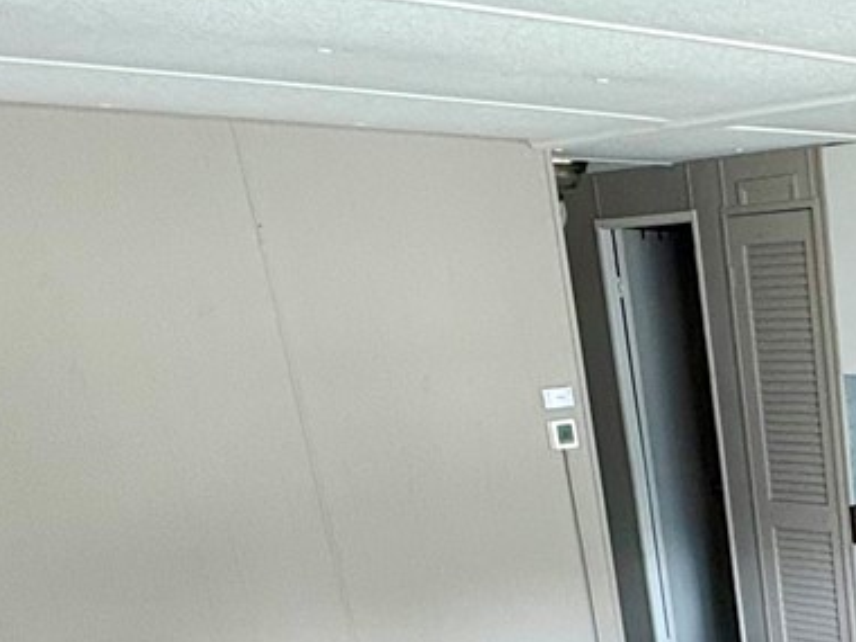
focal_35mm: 59
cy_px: 984
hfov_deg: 28.1
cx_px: 1056
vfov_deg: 20.8
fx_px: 1459
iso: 400
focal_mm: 2.22
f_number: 2.2
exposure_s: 1/60
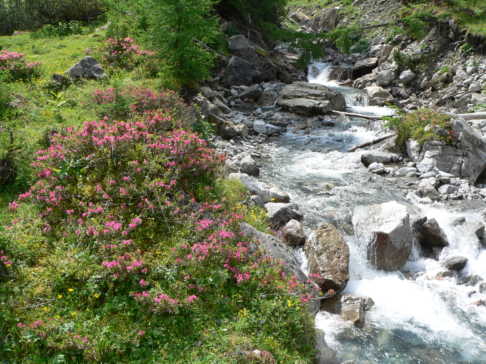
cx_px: 243
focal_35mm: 36
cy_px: 182
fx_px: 505
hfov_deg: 51.4
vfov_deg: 39.7
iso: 80
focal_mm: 6
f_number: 4
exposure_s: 1/400
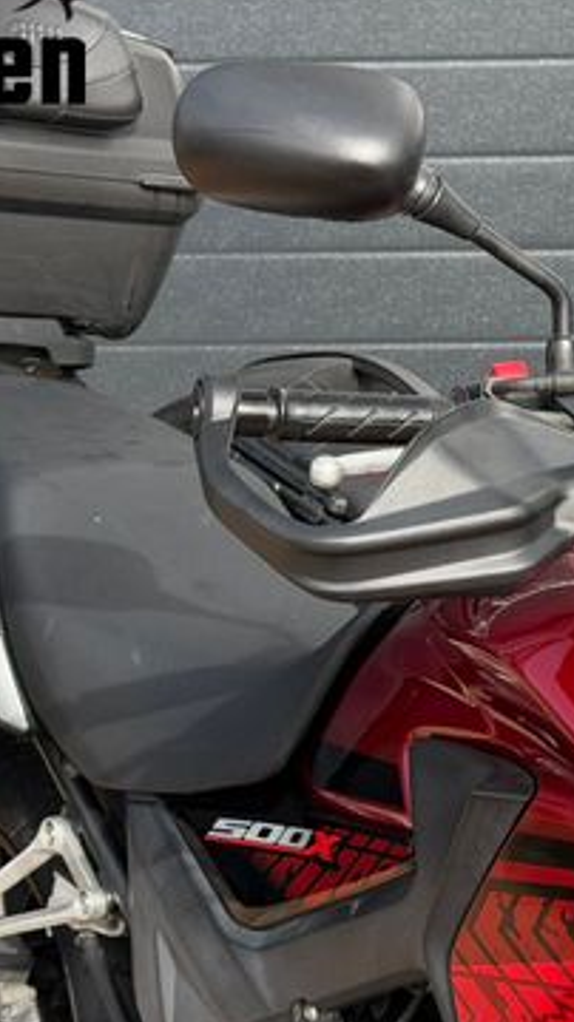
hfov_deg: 12.8
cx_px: 631
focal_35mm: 93
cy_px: 596
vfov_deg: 22.9
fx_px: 2521
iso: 100
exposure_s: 1/1715
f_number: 1.78
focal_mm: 6.76
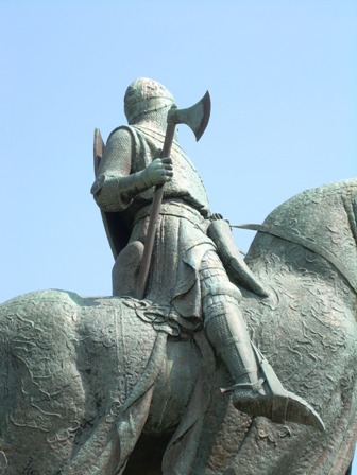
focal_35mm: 110
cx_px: 178
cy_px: 238
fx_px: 1513
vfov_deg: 17.9
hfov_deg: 13.5
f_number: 4.9
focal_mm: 18.9
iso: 50
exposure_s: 1/229
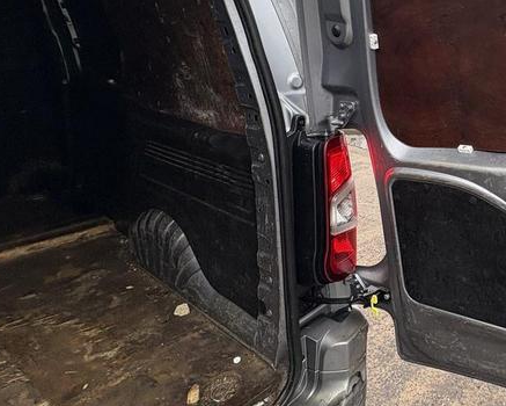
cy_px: 92
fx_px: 420
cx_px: 506
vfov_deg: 49.1
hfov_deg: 50.3
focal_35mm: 28
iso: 125
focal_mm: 2.22
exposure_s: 1/99
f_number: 2.2
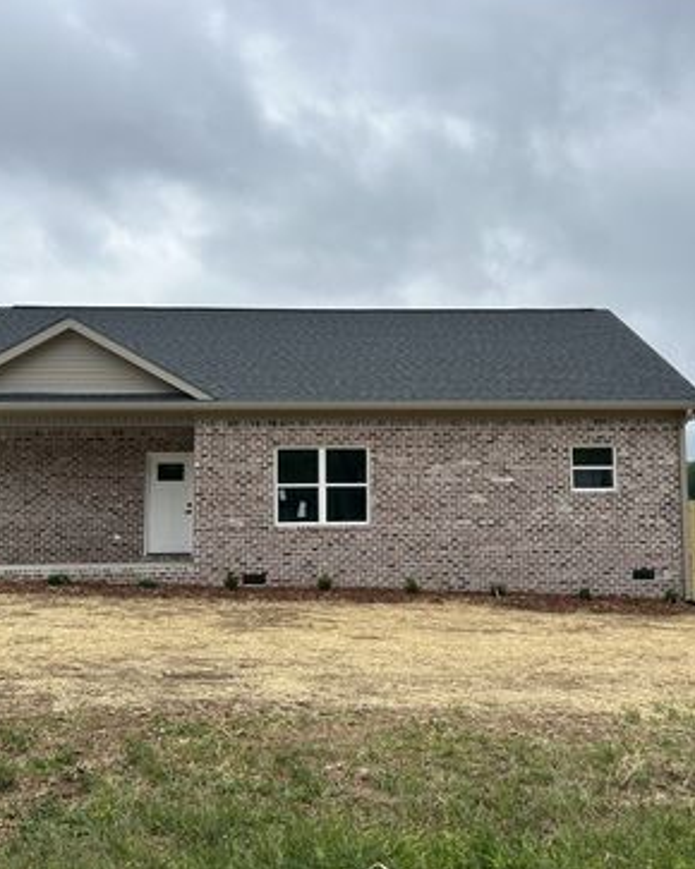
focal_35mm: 35
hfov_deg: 42.2
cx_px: 340
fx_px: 901
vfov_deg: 51.6
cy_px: 425
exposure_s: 1/2994
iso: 50
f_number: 1.5
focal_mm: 5.7
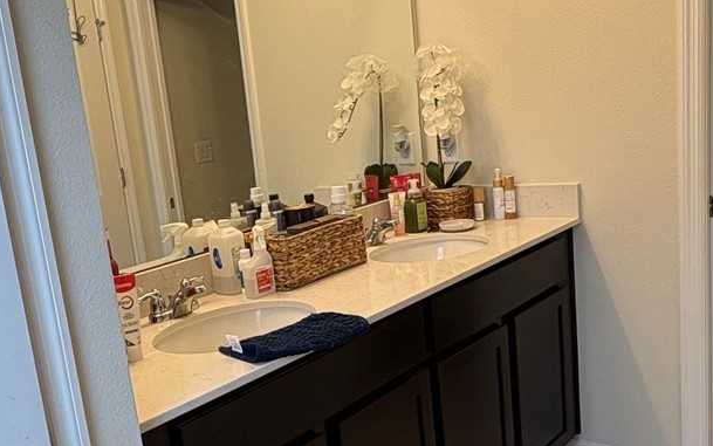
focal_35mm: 39
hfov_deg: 49.8
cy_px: 270
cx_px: 259
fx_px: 758
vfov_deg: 32.7
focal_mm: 2.22
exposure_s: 1/120
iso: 100
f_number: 2.2
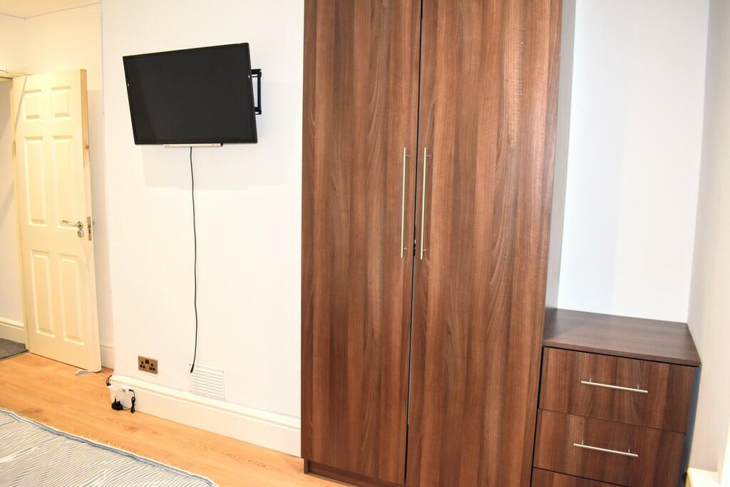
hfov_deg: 67.4
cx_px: 365
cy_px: 244
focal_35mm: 27
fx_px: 548
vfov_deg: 47.9
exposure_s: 1/80
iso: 800
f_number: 4.5
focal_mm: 18
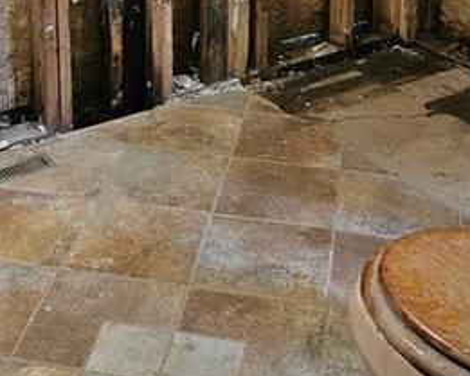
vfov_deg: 21.3
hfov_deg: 28.6
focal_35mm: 66
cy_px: -92
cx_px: 171
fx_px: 918
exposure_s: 1/120
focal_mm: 5.4
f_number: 1.8
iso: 400
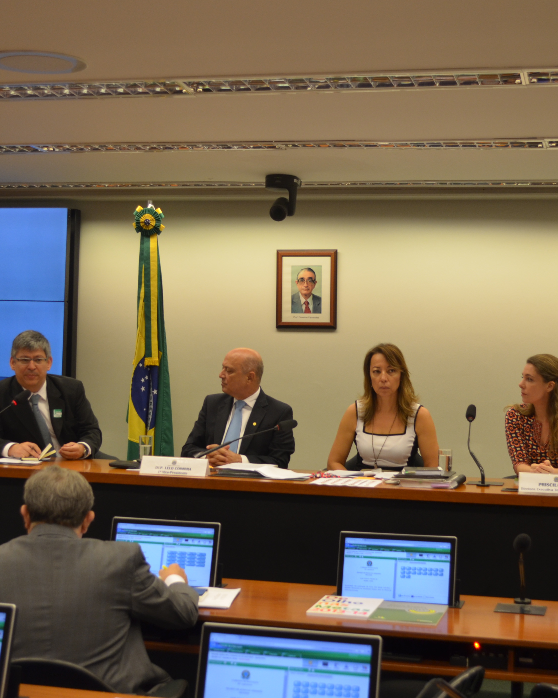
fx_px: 1274
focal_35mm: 62
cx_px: 284
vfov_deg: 30.6
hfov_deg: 24.7
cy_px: 348
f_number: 4.5
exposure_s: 1/80
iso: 400
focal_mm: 29
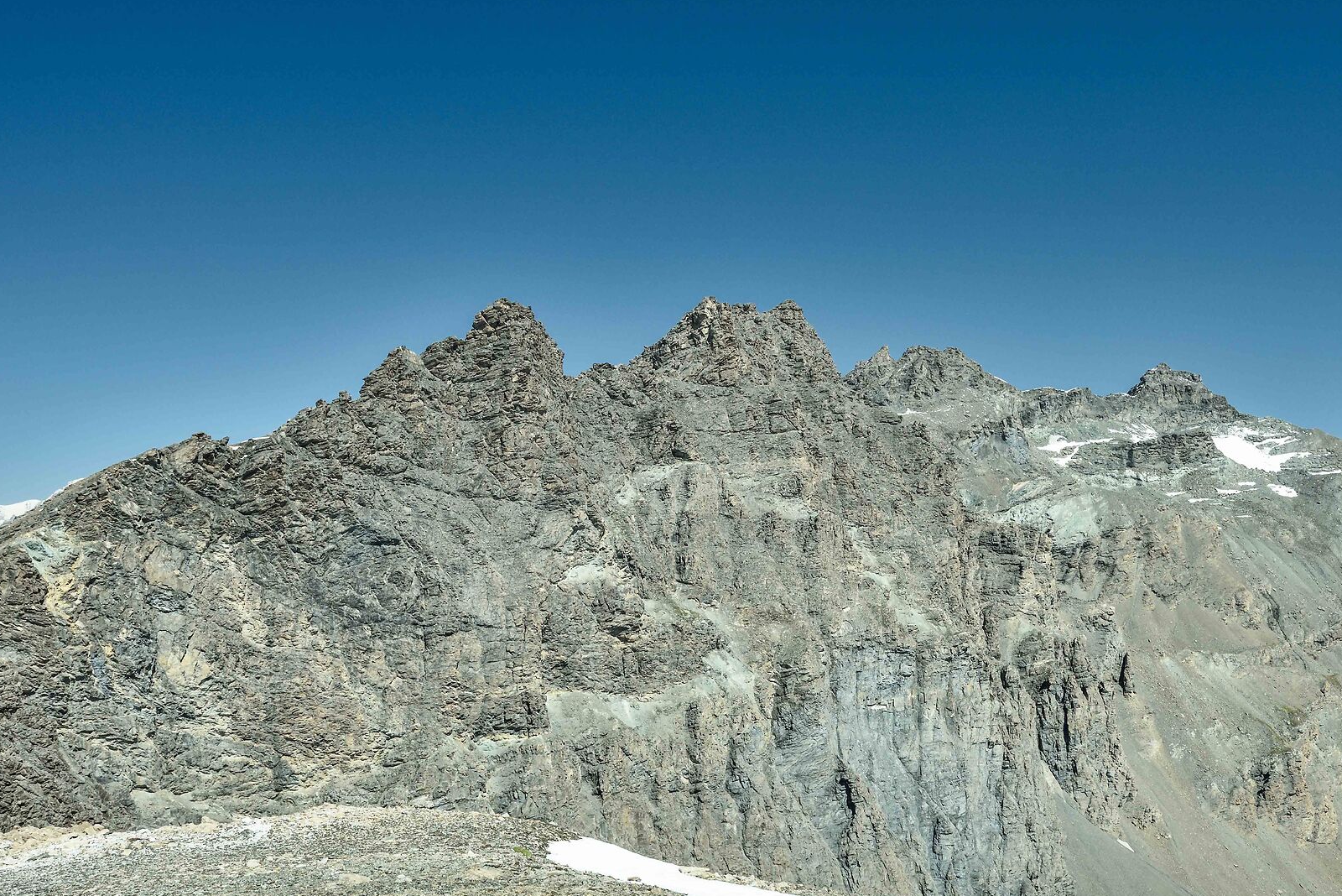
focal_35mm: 36
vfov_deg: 36.6
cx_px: 890
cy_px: 572
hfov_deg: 52.2
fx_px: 1342
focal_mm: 24
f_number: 11
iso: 100
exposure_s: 1/200
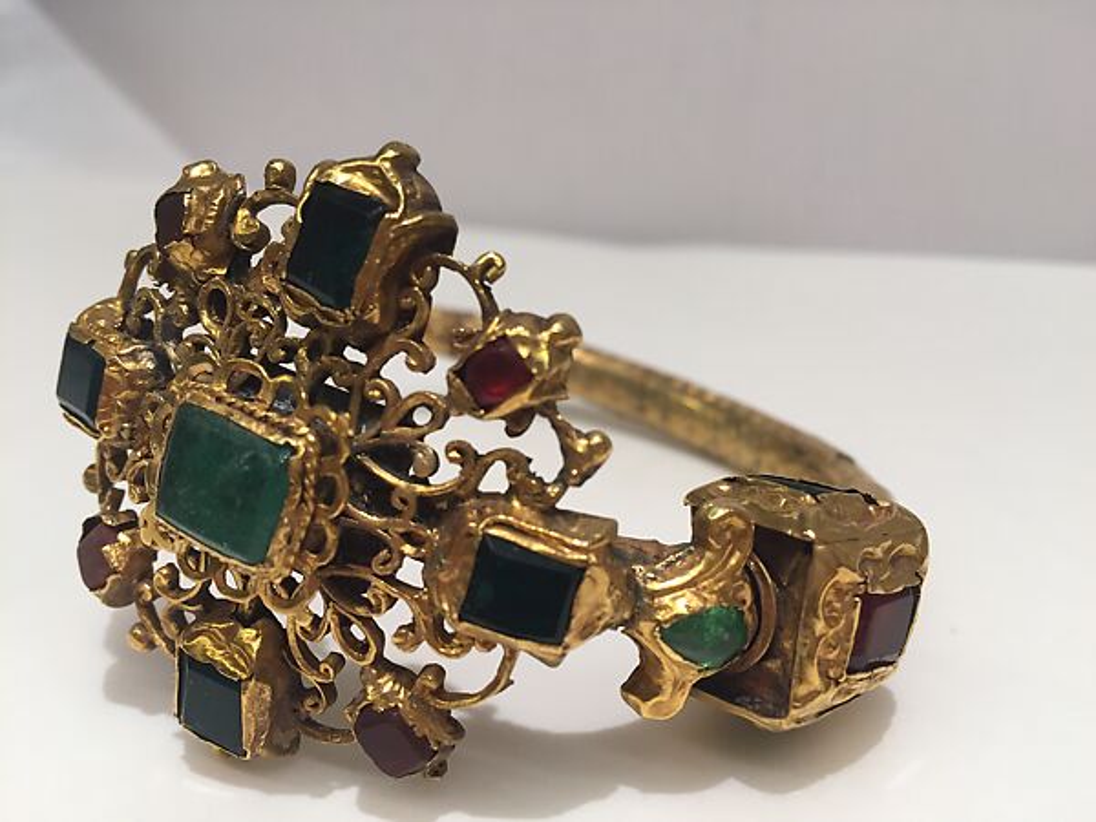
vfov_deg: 48.2
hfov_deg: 61.7
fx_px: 918
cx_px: 548
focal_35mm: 29
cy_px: 411
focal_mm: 4.15
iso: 32
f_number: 2.2
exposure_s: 1/40
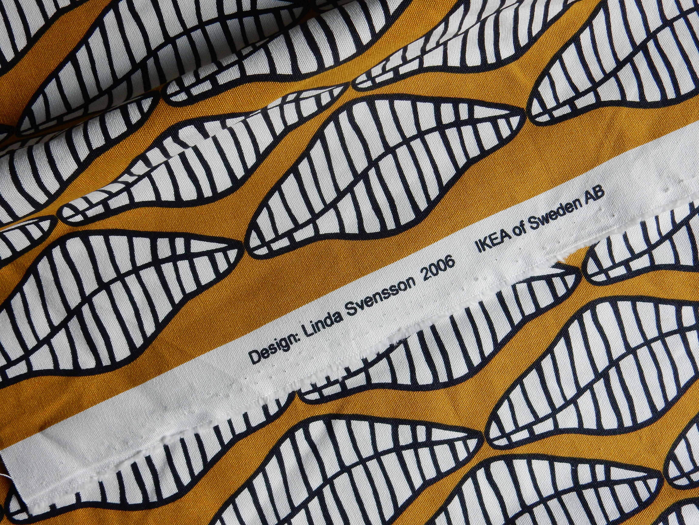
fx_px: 727
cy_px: 262
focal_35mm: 36
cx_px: 350
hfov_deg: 51.4
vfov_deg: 39.7
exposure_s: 1/50
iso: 220
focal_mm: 6.4
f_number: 4
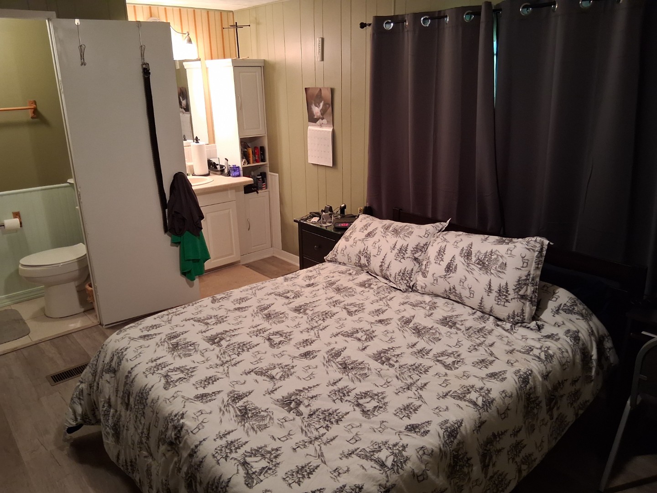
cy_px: 246
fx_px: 493
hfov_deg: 67.3
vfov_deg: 53.1
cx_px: 328
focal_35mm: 26
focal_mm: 3.98
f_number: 1.8
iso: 400
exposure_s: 1/40
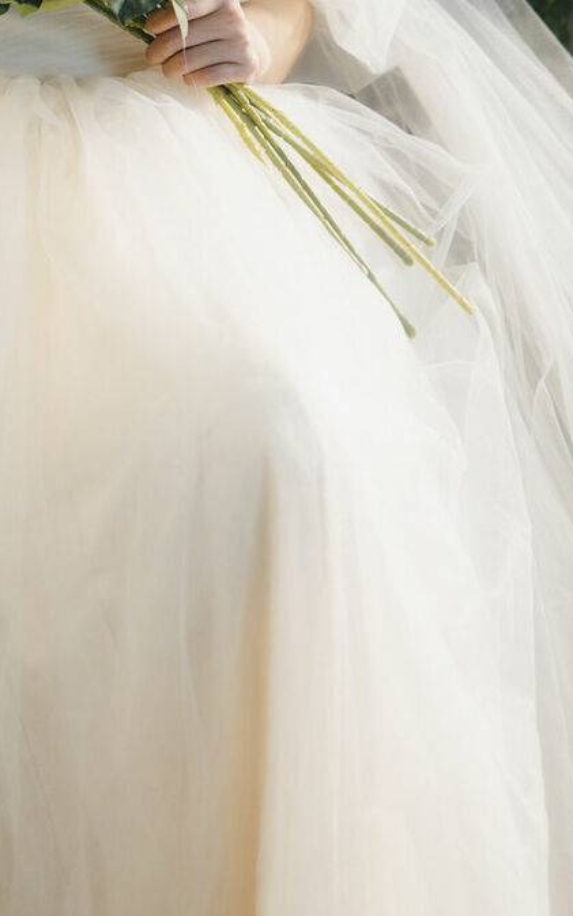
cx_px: -3
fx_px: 4170
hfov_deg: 7.8
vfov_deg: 12.5
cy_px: 114
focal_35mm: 167
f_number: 2.8
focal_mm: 70
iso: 250
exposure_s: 1/125
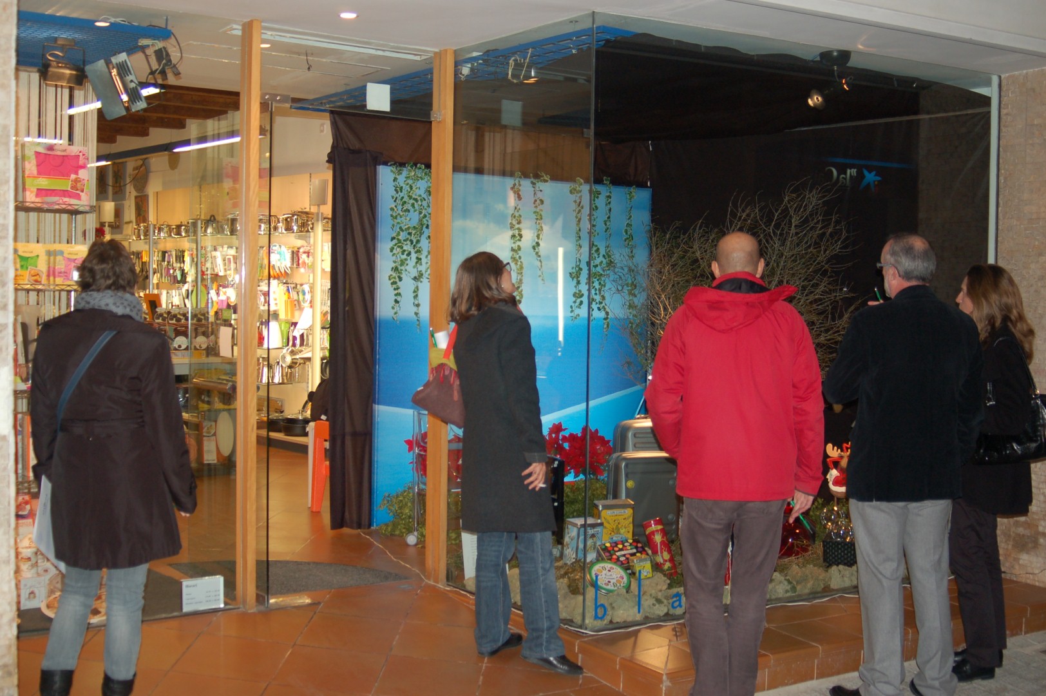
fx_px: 1219
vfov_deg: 31.8
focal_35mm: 42
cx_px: 523
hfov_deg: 46.4
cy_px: 348
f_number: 3.3
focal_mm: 28
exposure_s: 1/60
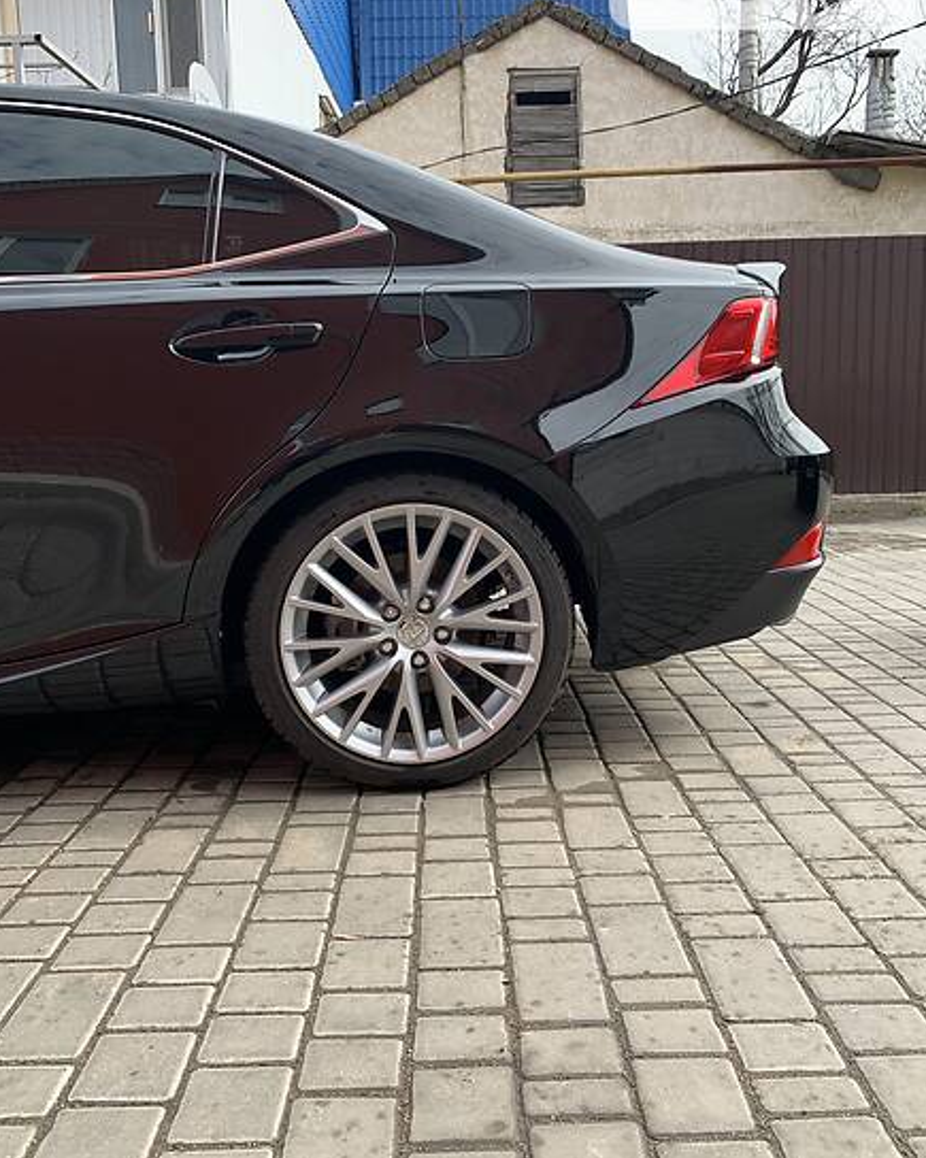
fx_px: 959
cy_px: 551
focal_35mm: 28
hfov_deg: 51.5
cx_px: 468
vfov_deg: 62.2
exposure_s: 1/822
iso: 25
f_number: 1.8
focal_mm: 4.2
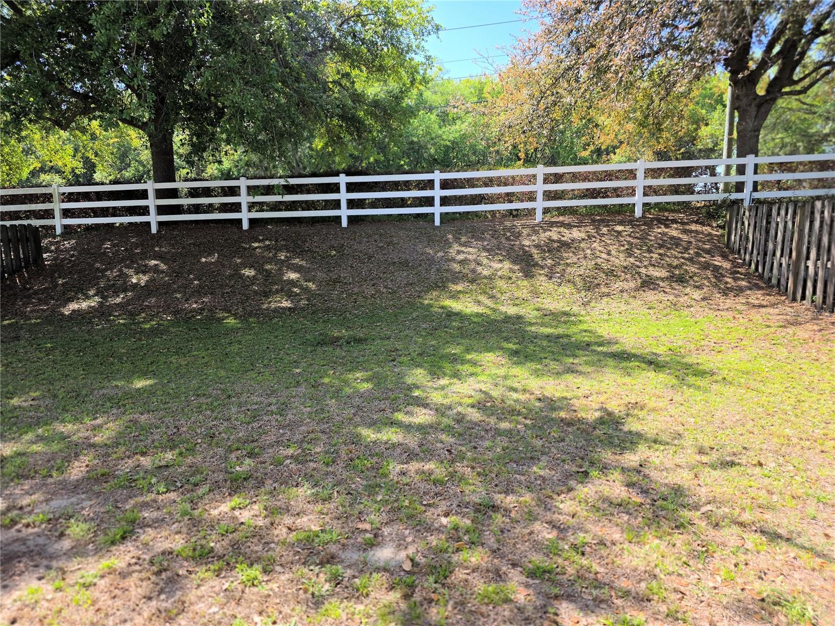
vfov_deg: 58.9
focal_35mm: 23
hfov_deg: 73.9
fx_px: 555
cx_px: 418
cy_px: 313
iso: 80
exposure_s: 1/2210
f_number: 1.7
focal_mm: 6.3
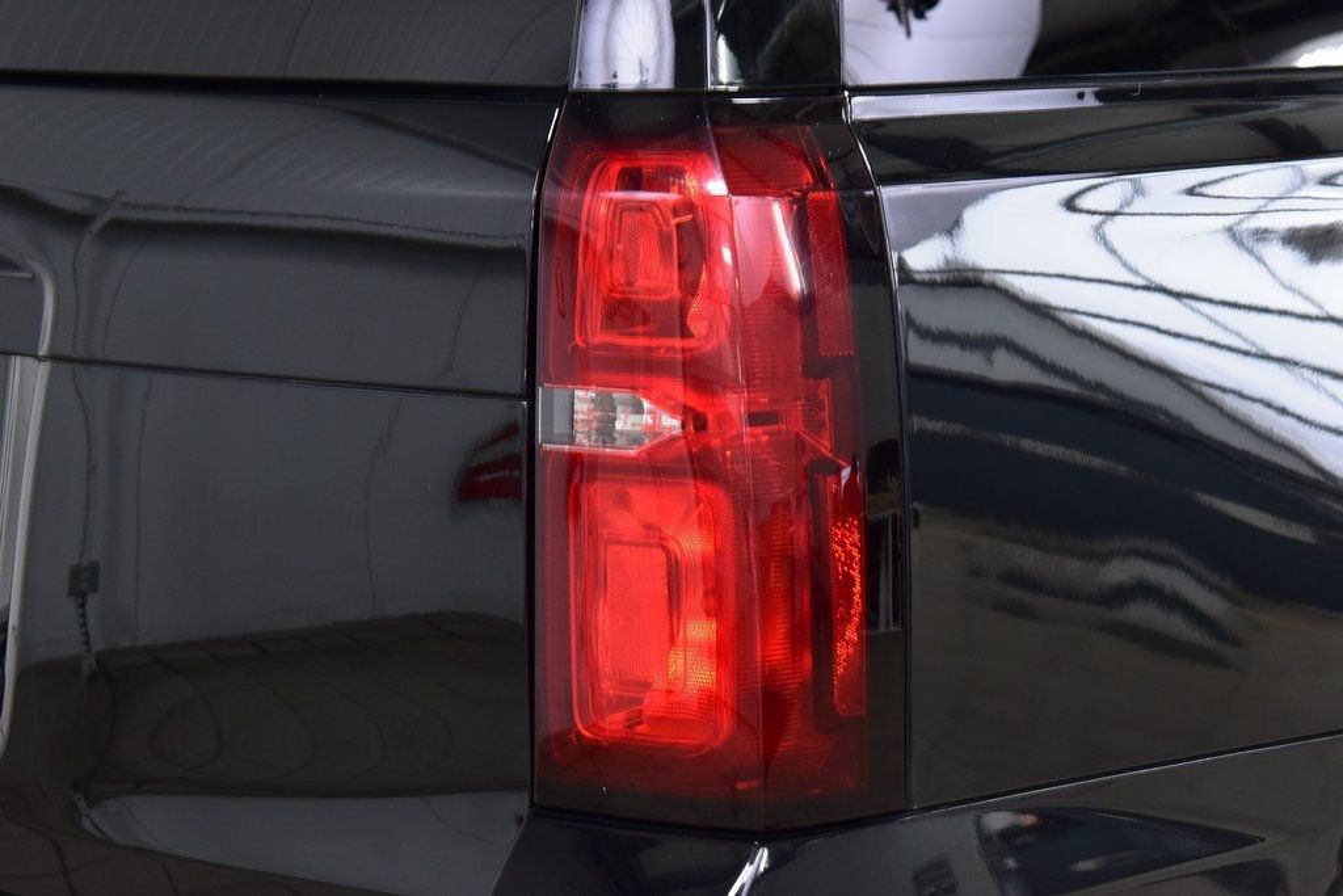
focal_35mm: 78
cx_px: 672
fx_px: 2910
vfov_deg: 17.5
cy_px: 448
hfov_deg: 26.0
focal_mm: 52
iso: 1250
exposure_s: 1/15
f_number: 6.3
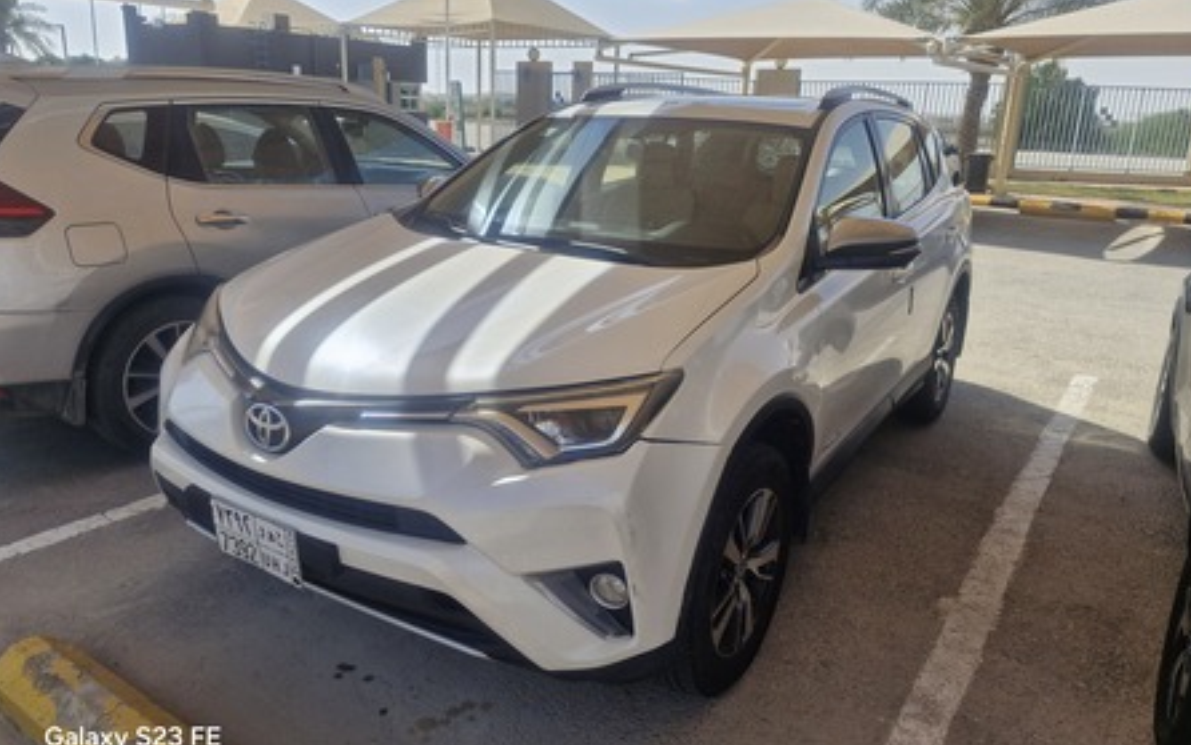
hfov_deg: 72.5
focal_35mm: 25
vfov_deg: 49.3
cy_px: 348
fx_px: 812
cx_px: 597
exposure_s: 1/1640
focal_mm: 5.54
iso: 50
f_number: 1.8
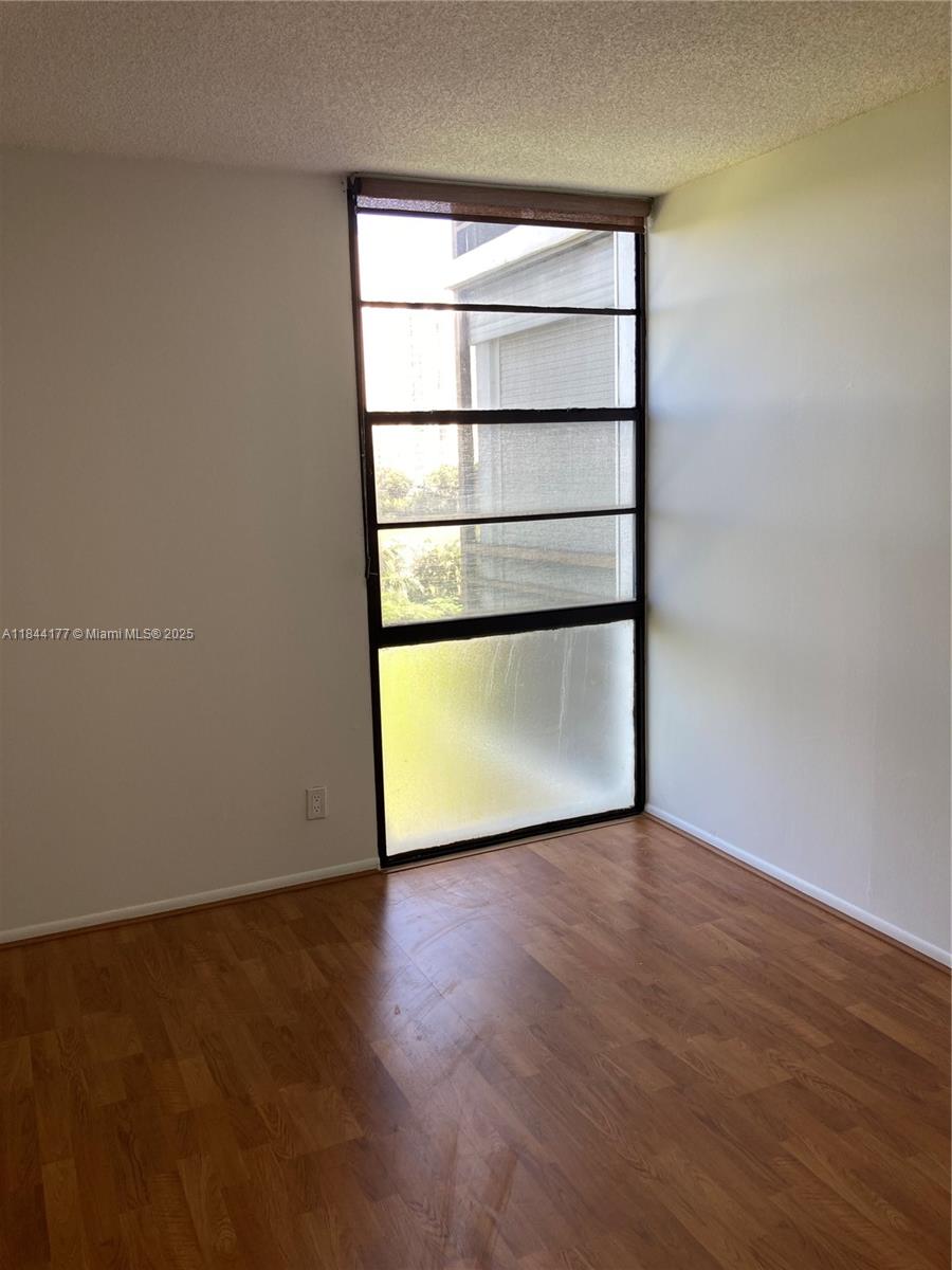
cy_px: 635
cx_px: 476
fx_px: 1027
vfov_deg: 63.4
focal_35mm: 28
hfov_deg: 49.7
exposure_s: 1/120
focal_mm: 3.99
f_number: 1.8
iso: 25
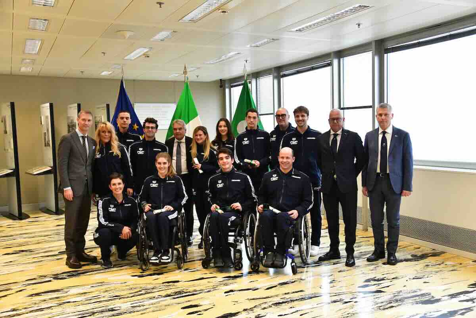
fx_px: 450
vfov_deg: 38.9
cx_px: 238
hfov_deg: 55.8
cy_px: 159
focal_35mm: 34
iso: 10000
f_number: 5.6
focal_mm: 34
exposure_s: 1/250
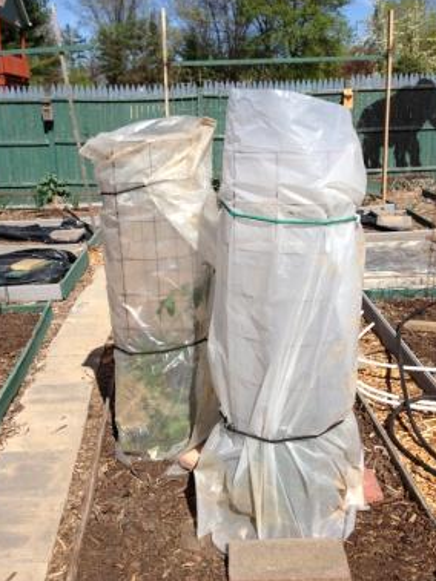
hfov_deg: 36.8
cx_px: 192
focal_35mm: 39
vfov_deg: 47.9
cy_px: 290
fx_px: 655
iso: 50
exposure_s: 1/1938
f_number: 2.4
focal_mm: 4.13
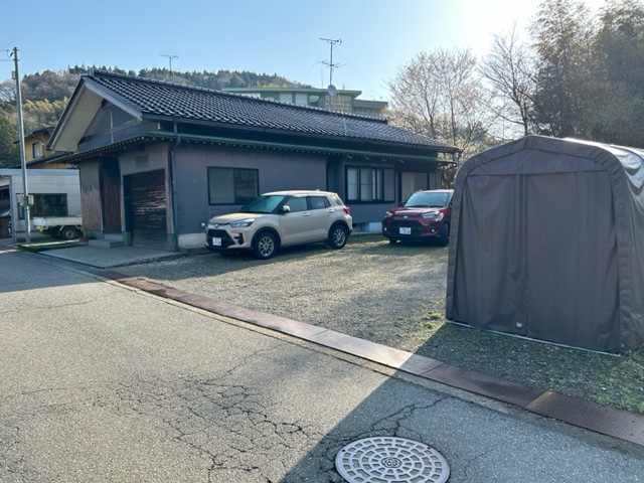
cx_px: 322
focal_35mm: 26
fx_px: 484
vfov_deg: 53.1
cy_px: 242
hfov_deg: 67.3
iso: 50
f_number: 1.5
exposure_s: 1/1575
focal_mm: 5.7
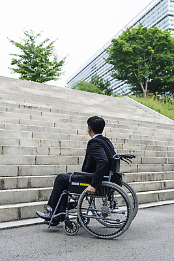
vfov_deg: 43.6
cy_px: 130
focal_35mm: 45
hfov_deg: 29.9
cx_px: 87
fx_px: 326
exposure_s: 1/1000
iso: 200
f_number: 4
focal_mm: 45
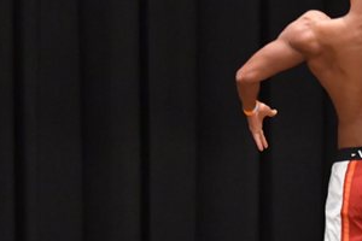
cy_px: 186
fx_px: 5631
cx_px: 383
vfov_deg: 2.5
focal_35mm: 560
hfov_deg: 3.7
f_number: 5.6
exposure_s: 1/400
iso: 6400
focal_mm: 145
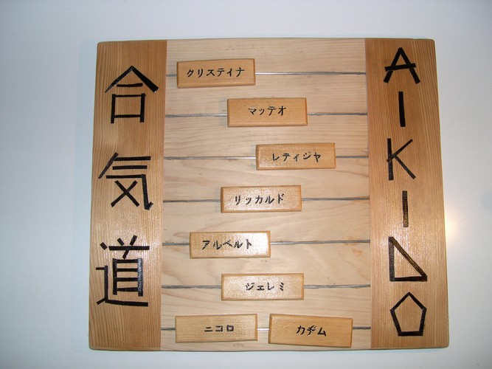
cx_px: 246
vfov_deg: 37.7
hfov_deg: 49.0
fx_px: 540
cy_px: 184
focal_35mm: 38
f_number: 2.8
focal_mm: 8
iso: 100
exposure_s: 1/60
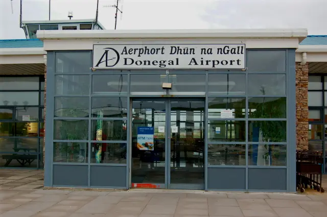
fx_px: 408
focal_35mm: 45
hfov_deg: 43.7
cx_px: 164
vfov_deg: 29.8
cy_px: 108
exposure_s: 1/25
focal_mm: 30
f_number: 7.1
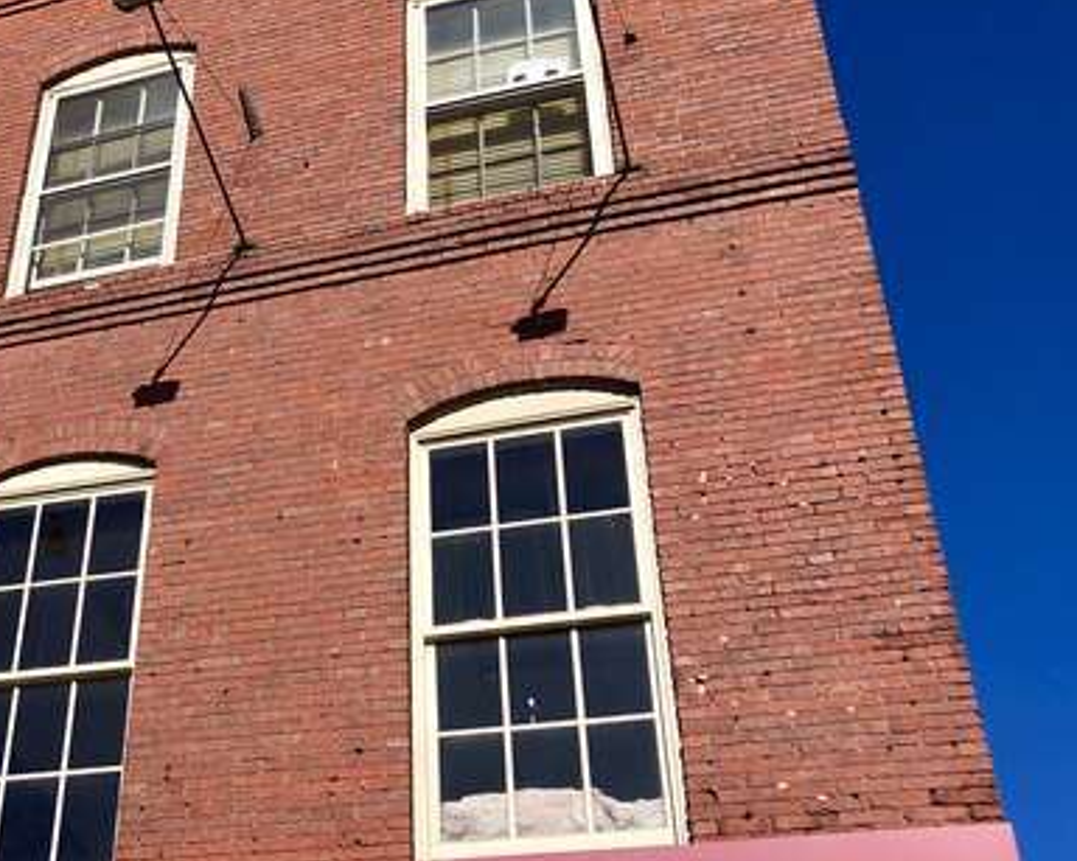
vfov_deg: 26.7
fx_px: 1816
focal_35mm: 57
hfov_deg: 30.7
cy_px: 449
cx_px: 6
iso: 20
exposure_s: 1/1919
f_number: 1.8
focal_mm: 3.99
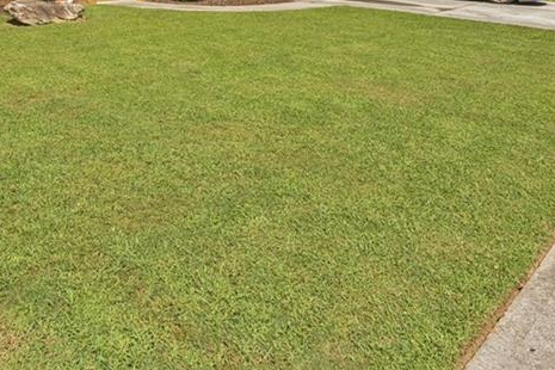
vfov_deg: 34.2
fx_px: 526
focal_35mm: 34
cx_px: 111
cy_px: -26
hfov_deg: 52.1
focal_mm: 15.5
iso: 400
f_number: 9
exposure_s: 1/800
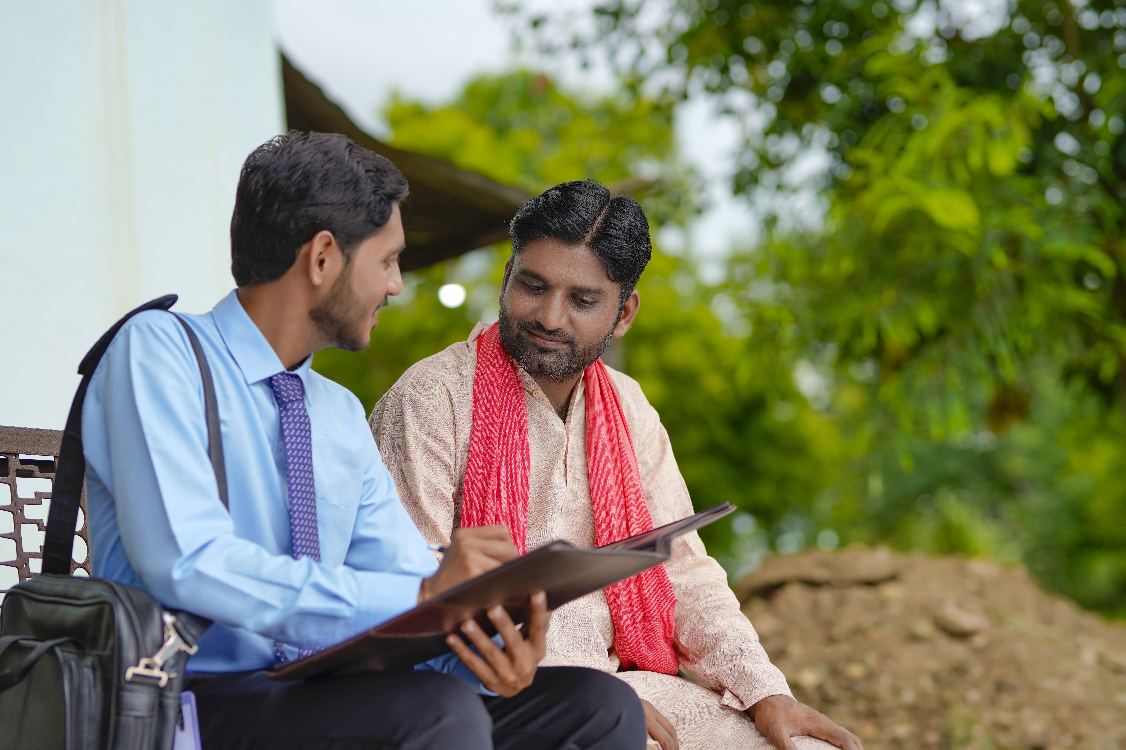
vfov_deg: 16.1
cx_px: 563
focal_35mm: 85
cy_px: 375
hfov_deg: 23.9
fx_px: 2658
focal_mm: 85
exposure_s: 1/400
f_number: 2.8
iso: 50
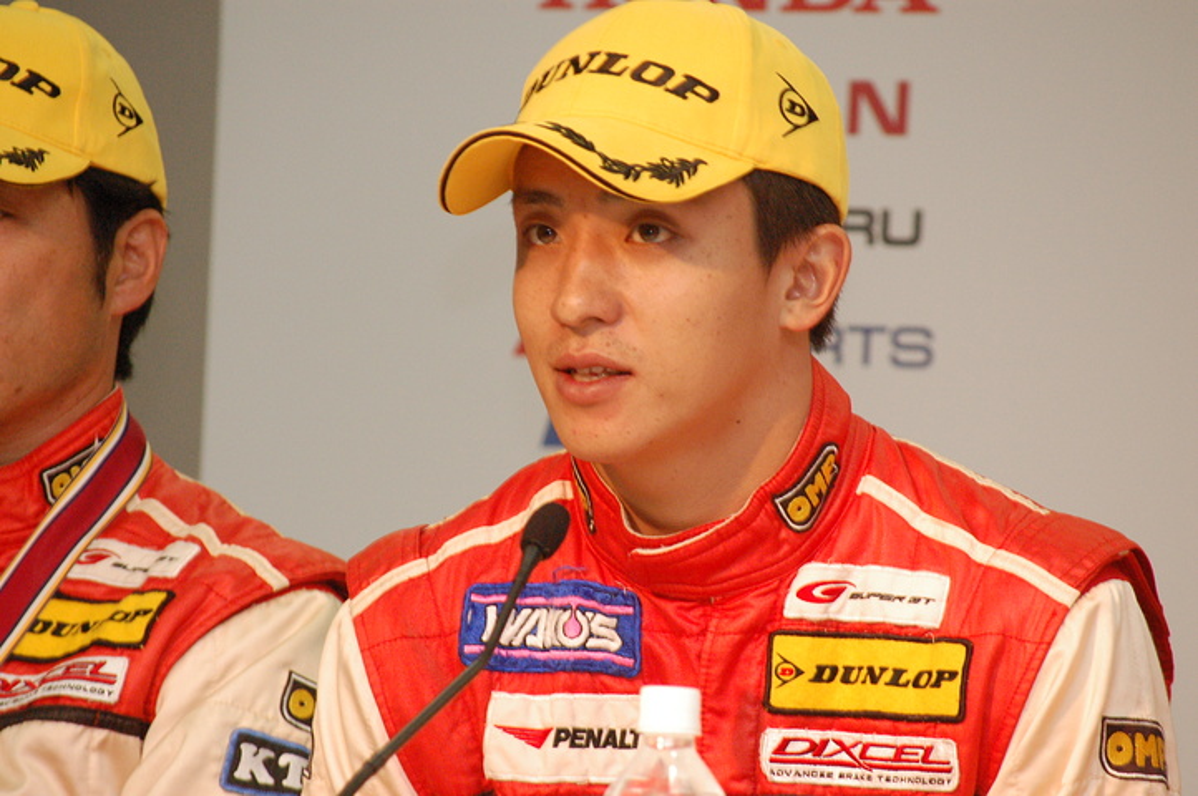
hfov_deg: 6.9
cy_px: 398
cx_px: 599
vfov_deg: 4.6
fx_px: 9974
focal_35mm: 300
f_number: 8
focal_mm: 200
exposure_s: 1/60
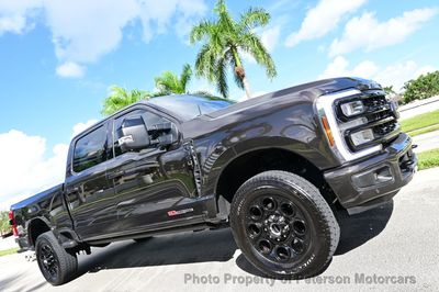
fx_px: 292
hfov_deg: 73.8
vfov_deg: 53.1
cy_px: 146
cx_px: 220
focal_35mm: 24
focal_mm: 16
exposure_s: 1/160
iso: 100
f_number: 6.3
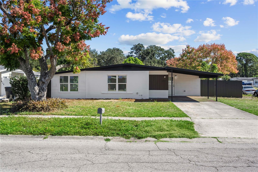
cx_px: 129
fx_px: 251
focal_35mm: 35
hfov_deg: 54.4
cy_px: 86
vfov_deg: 37.8
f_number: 9
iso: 200
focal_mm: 35
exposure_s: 1/400
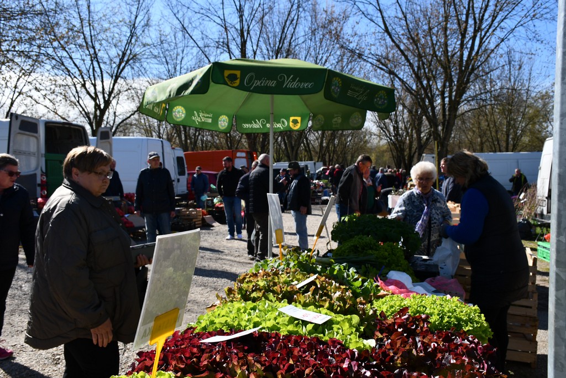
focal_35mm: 33
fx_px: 519
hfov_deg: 57.2
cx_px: 283
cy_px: 189
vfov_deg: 40.0
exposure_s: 1/250
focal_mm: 22
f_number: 8
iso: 110
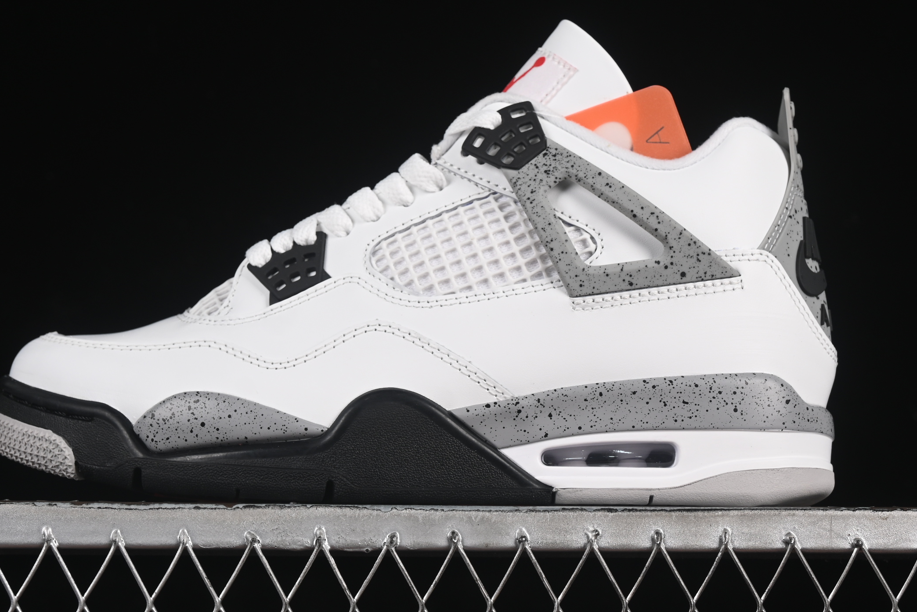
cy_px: 250
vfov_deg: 13.7
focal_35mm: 100
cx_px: 424
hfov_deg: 20.4
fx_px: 2547
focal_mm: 50
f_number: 8
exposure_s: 1/80
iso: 160
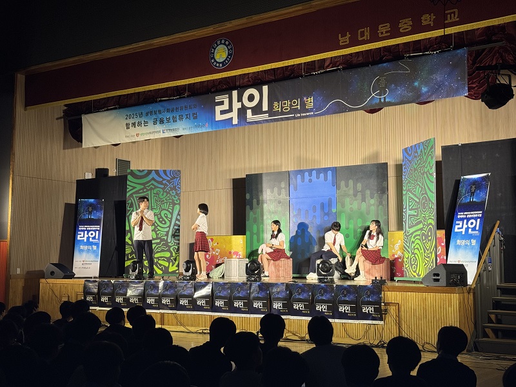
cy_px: 194
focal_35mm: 48
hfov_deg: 39.7
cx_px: 258
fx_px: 716
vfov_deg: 30.3
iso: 64
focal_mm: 6.76
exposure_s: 1/60
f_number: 1.78
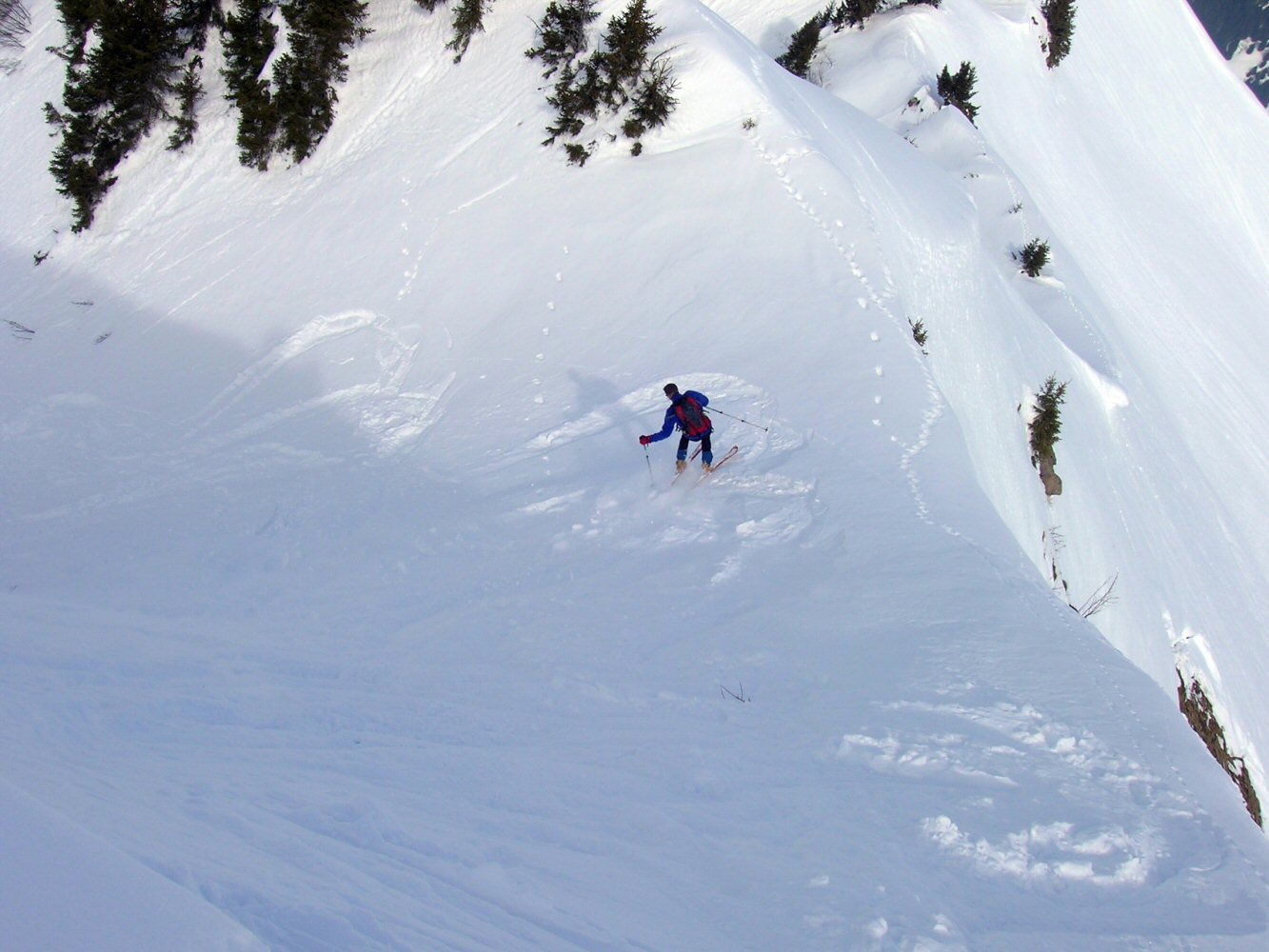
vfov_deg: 34.4
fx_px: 1540
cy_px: 476
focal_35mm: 42
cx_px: 634
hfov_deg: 44.8
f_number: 5.2
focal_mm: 7
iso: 50
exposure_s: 1/548
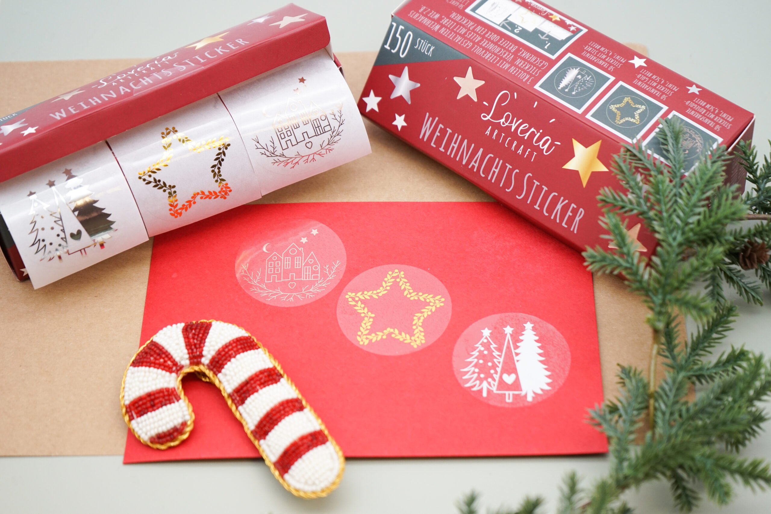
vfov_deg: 19.5
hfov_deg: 28.8
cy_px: 257
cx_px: 386
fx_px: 1499
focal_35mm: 70
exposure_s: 1/320
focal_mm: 70
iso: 800
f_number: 5.6
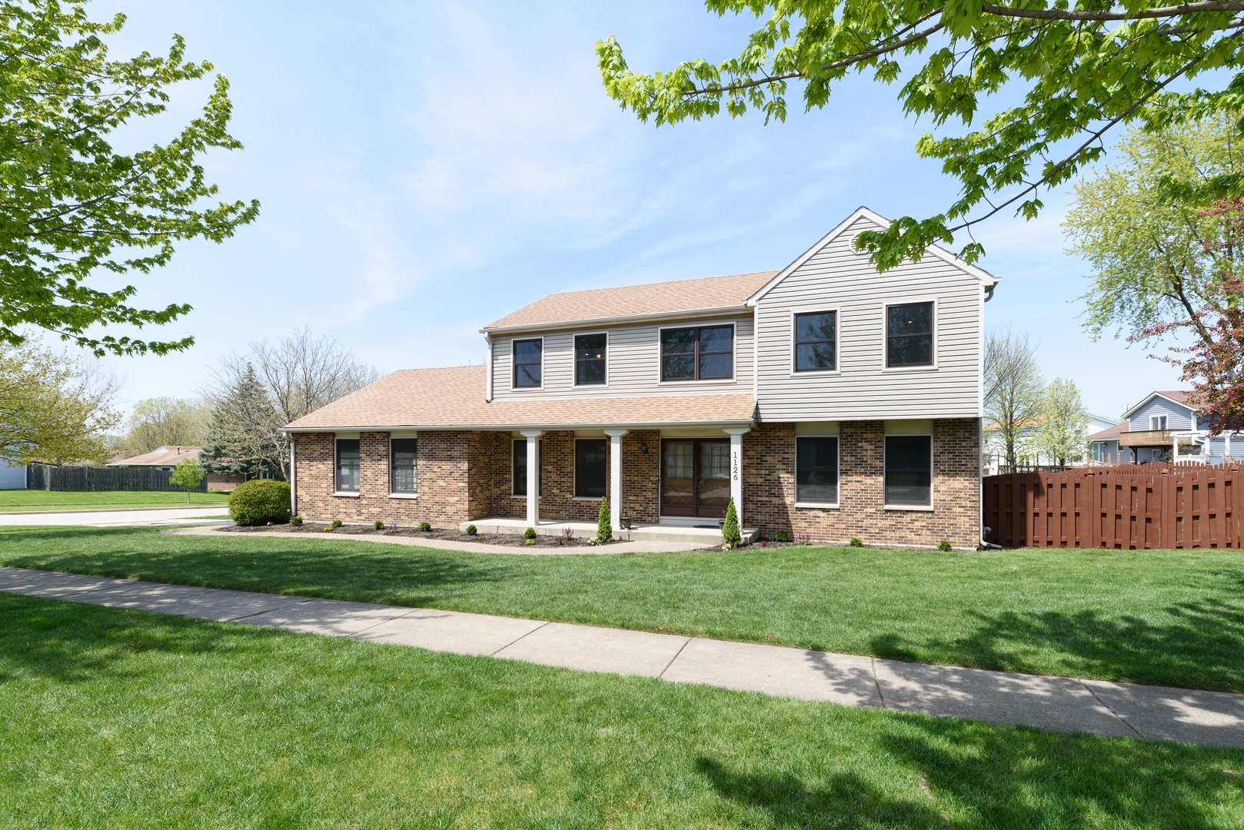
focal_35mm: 17
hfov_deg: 93.3
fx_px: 588
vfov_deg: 70.5
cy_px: 415
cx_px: 622
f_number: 9
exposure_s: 1/125
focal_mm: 17
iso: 100
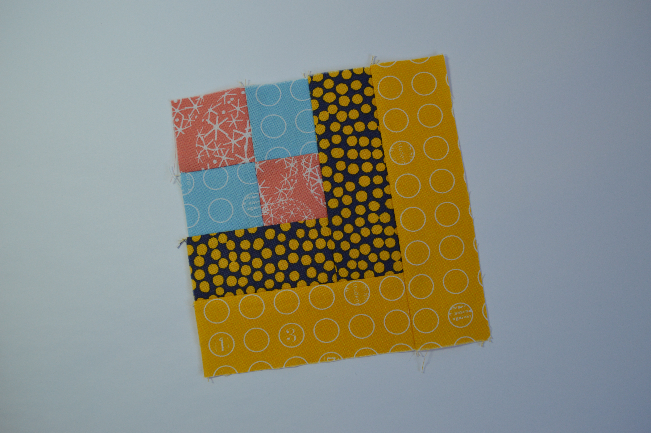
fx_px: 596
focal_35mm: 33
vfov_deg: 39.9
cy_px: 216
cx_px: 326
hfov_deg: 57.3
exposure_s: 1/125
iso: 400
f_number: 5.6
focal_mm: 22
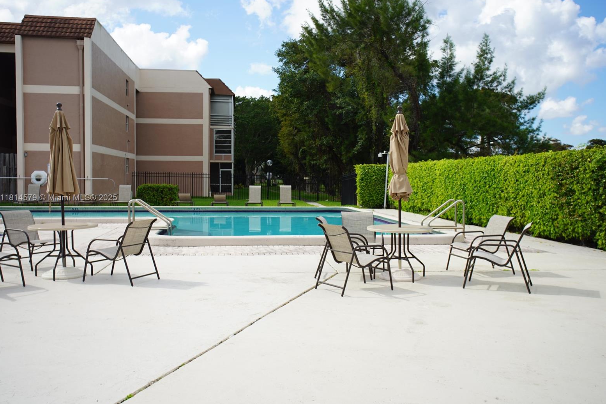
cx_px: 304
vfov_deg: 36.9
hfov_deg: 53.1
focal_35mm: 36
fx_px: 606
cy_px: 198
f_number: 5
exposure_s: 1/400
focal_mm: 35
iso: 100
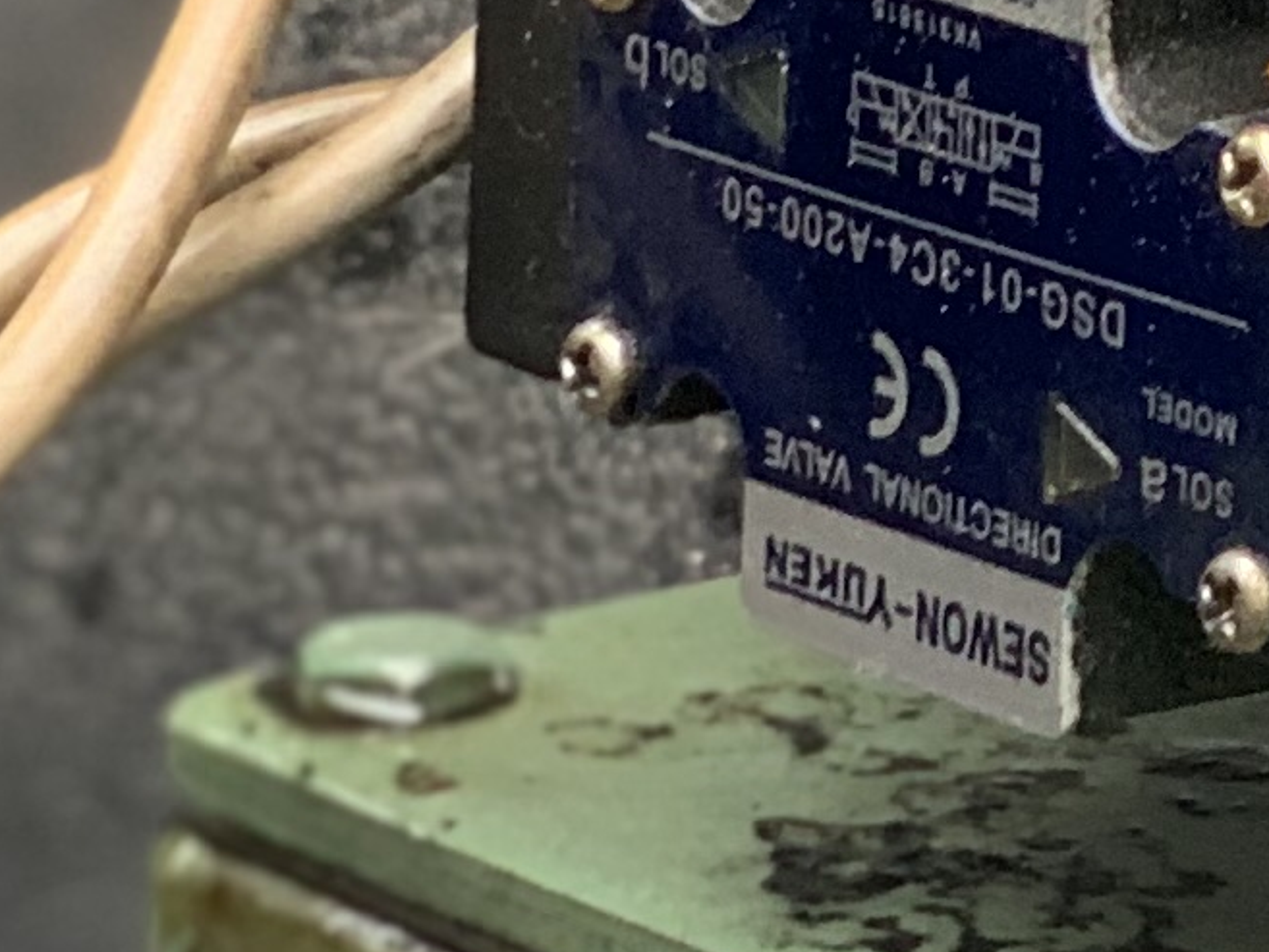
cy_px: -554
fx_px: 11696
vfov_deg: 4.6
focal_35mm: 319
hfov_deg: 5.9
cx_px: 3110
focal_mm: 6
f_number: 2.4
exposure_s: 1/122
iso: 80
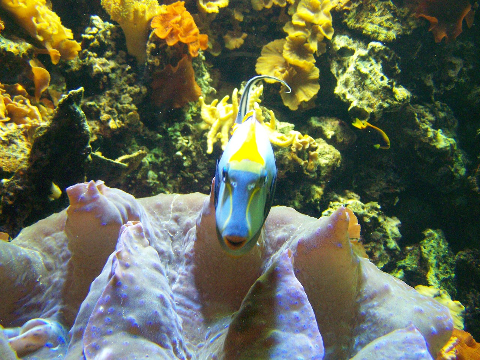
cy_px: 180
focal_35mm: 38
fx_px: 527
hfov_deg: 49.0
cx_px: 240
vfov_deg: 37.7
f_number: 2.8
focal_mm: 6.3
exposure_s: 1/100
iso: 400
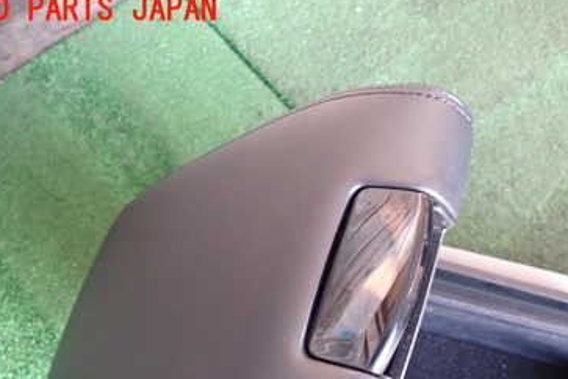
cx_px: 402
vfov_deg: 29.8
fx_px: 678
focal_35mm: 43
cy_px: 343
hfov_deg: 44.4
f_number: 2
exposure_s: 1/30
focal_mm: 4.5
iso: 500
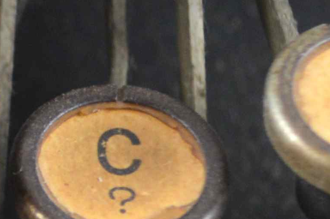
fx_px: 3223
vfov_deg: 3.9
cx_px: -301
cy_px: 211
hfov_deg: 5.7
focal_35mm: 352
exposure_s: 1/15
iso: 500
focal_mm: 30
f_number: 4.5
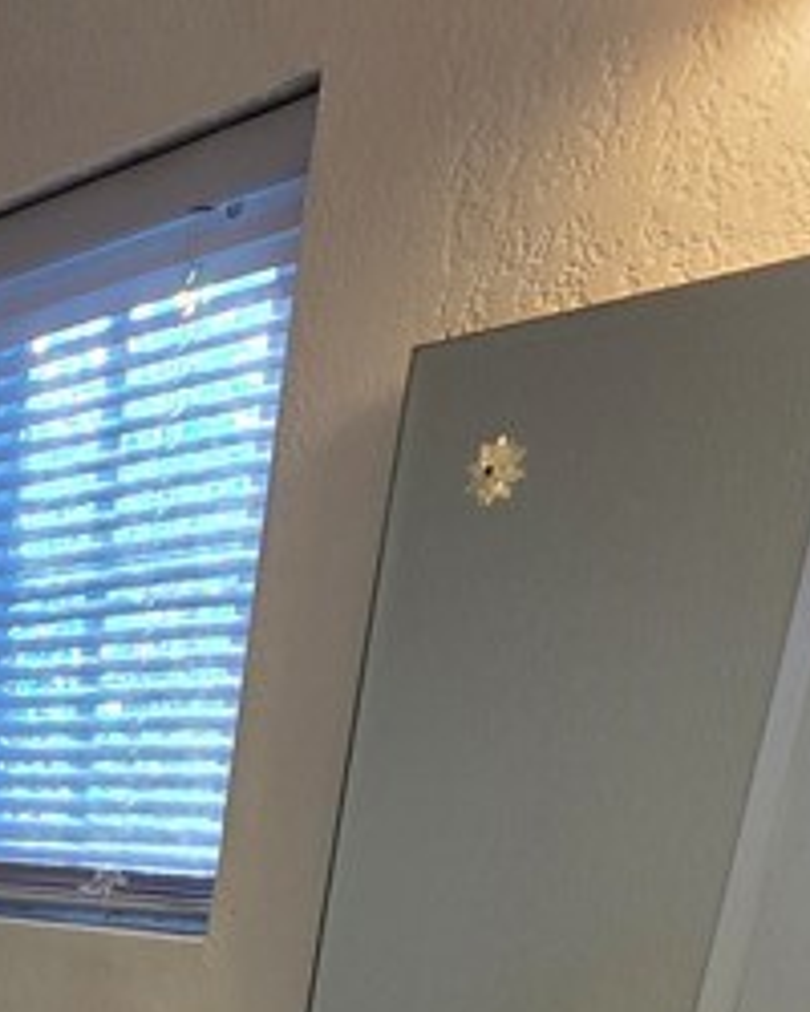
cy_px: 1518
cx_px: -381
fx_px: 1558
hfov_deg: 23.7
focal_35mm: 52
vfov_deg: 26.3
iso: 64
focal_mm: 2.2
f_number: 1.9
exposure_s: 1/120
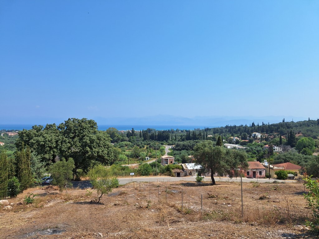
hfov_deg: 73.9
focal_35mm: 23
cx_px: 160
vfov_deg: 58.9
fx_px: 212
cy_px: 120
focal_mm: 5.54
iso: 40
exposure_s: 1/2941
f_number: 1.8
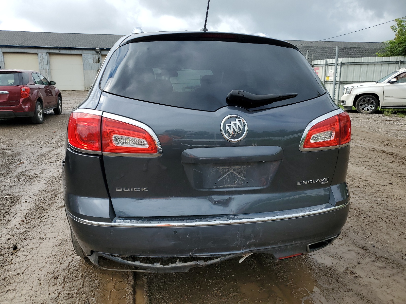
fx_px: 305
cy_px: 152
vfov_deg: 53.1
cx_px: 203
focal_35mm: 26
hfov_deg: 67.3
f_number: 1.5
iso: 50
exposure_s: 1/2500
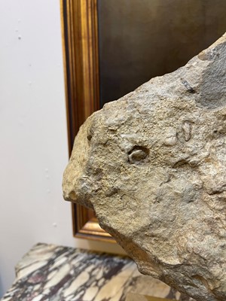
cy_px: 150
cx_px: 113
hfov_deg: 53.1
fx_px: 226
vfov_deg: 67.3
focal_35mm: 26
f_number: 1.6
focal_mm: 5.1
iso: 100
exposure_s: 1/50
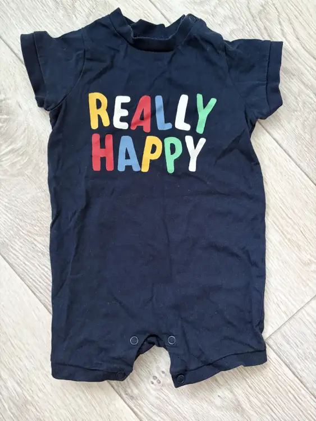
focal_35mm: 26
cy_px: 210
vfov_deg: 67.3
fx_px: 316
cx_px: 158
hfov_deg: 53.1
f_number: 1.6
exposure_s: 1/60
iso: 500
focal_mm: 5.96
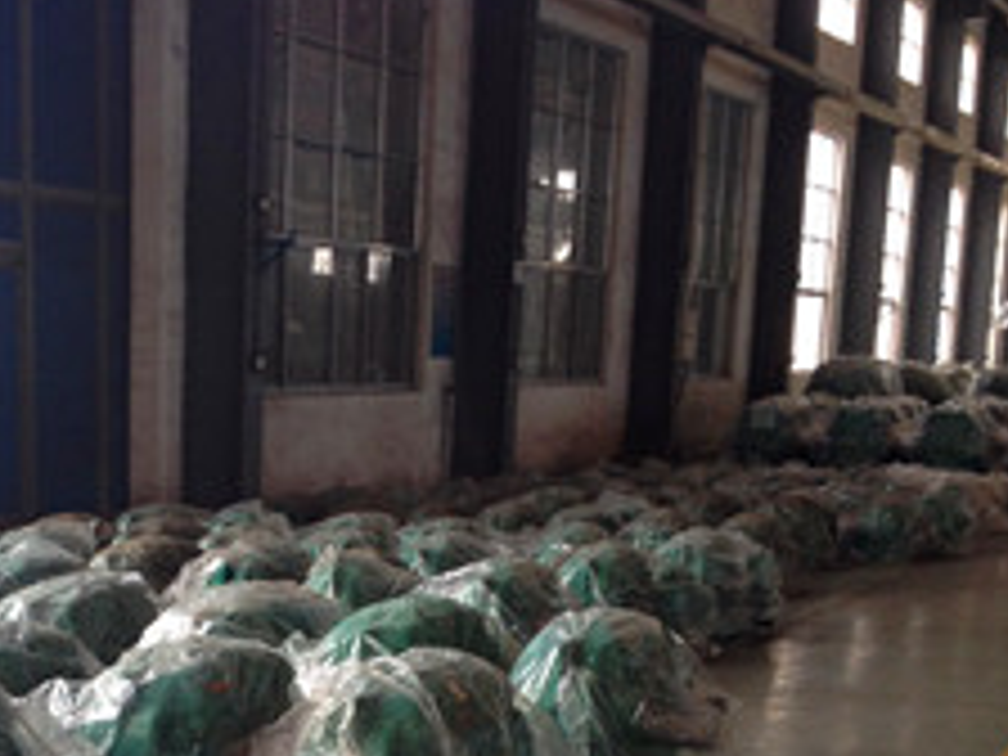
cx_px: 212
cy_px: 781
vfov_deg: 18.3
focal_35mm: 78
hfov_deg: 24.6
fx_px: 2271
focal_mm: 4.28
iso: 50
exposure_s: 1/40
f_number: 2.4
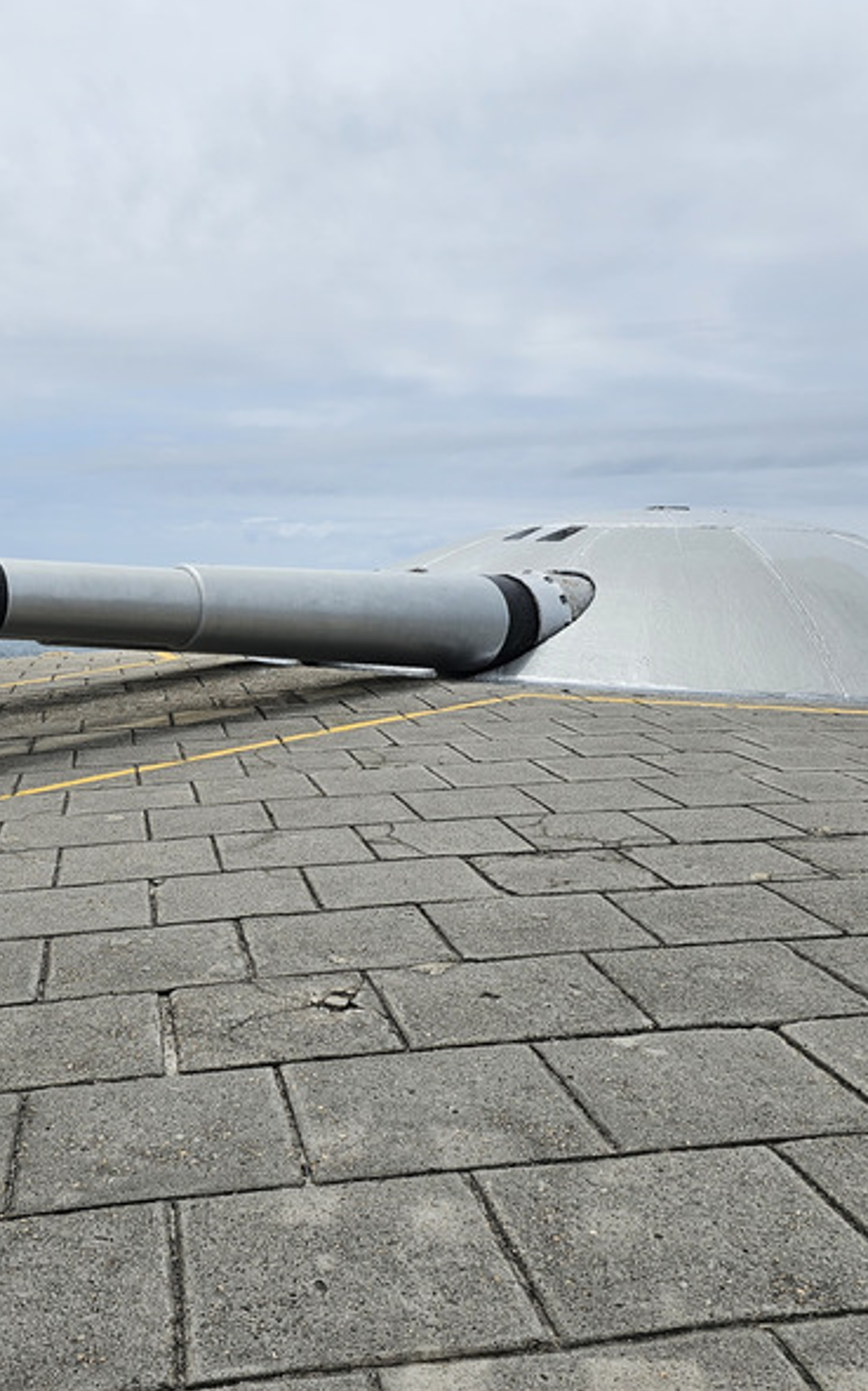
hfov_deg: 37.2
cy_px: 699
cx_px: 202
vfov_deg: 58.2
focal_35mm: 33
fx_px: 1250
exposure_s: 1/2175
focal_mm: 6.3
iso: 10
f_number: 1.7
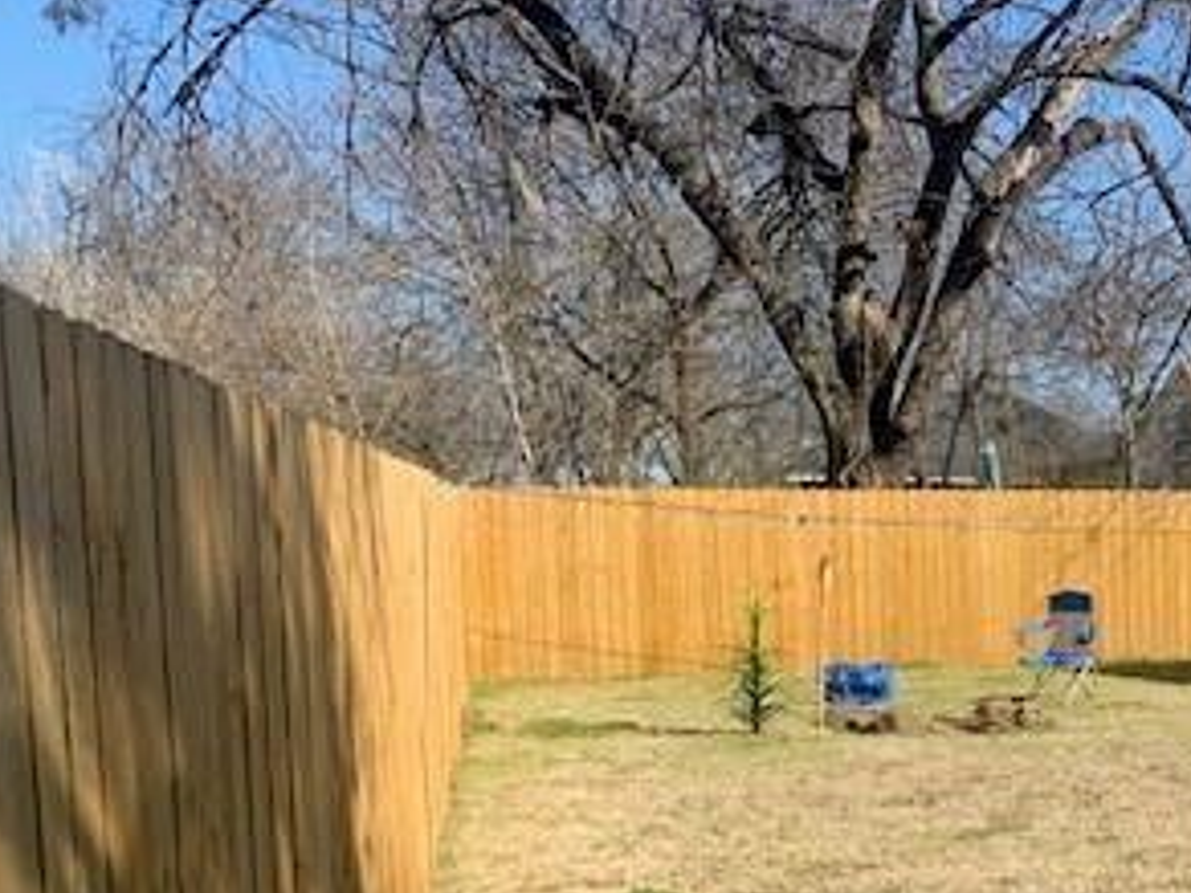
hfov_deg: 30.9
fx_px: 1961
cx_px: 1240
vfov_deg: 24.9
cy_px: 803
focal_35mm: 57
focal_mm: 4.25
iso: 25
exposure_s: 1/1387
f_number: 1.8
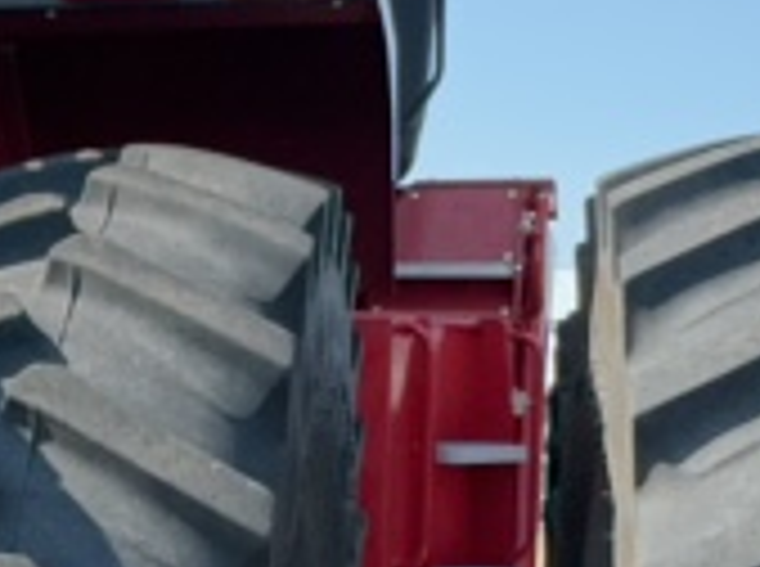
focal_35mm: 85
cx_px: -256
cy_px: 459
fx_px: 1862
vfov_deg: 17.2
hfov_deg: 20.8
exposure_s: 1/807
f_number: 2.2
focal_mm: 2.22
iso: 50
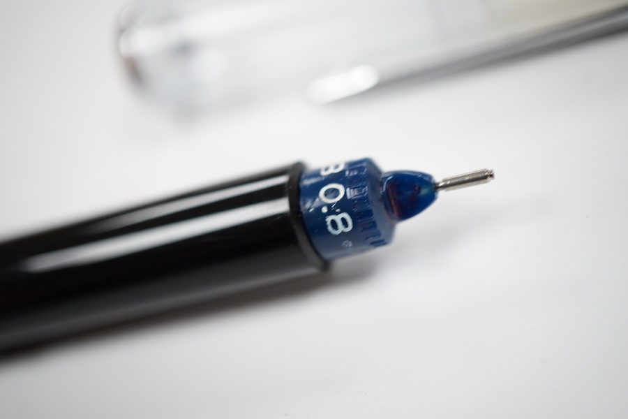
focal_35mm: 45
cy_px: 210
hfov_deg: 43.6
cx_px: 314
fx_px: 785
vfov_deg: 29.9
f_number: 5
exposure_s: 1/125
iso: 640
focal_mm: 30
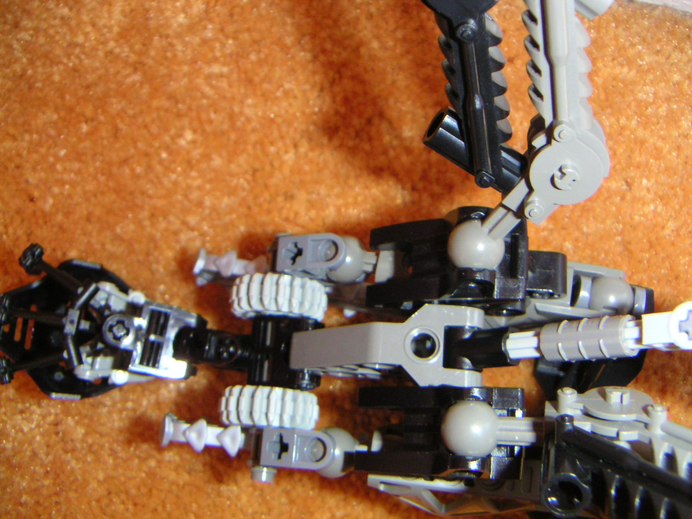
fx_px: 780
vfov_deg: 36.8
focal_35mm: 39
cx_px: 346
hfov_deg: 47.9
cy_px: 260
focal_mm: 5.1
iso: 200
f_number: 6.7
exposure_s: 1/45
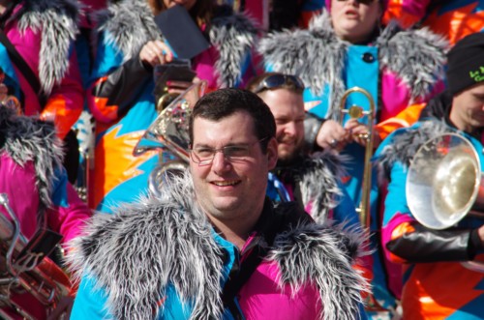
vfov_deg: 4.6
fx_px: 4024
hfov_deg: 6.9
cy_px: 160
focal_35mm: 300
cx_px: 242
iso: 200
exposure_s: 1/250
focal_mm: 200
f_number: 11
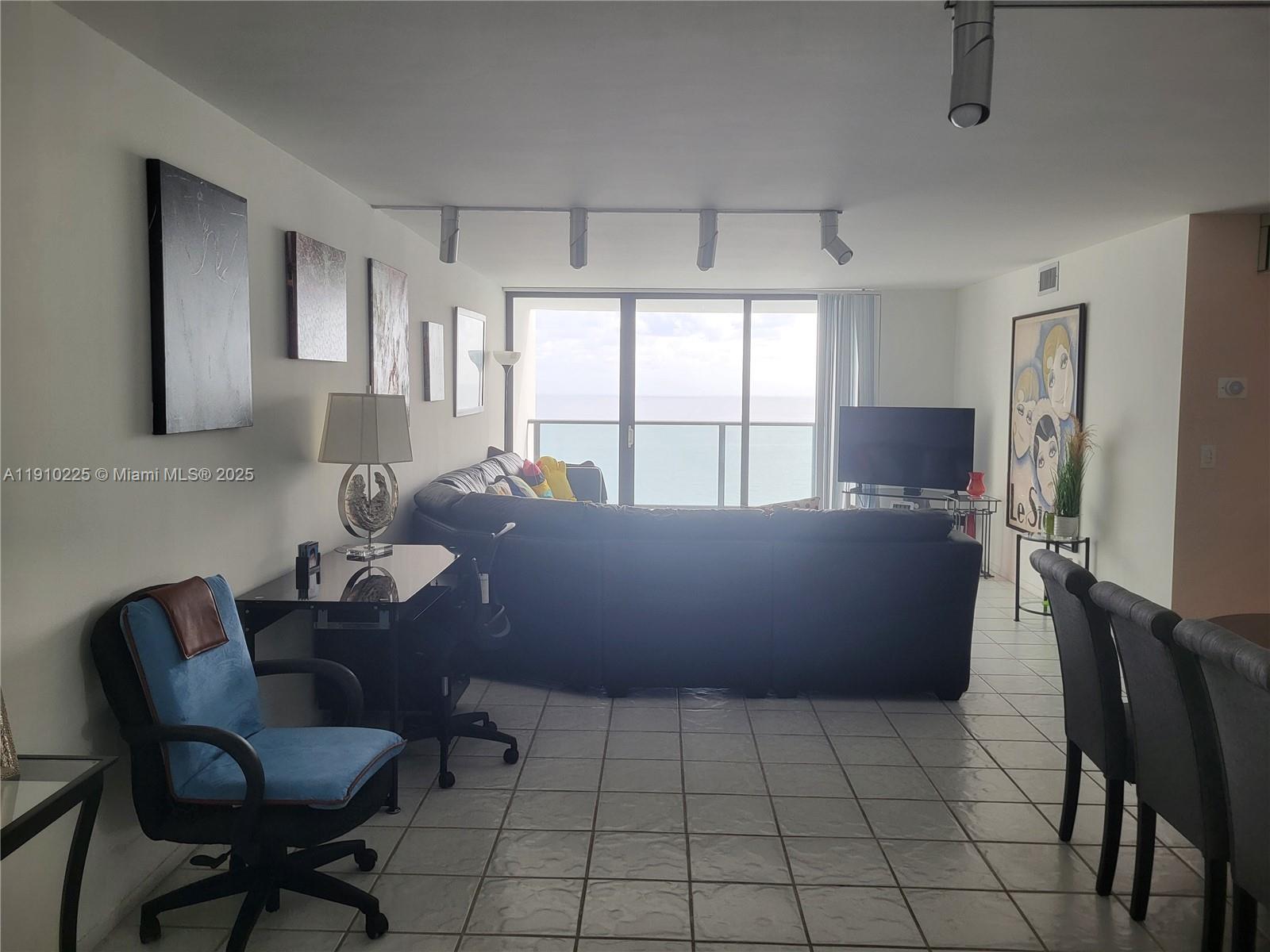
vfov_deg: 53.1
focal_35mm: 26
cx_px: 635
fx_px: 954
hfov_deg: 67.3
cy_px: 476
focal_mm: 5.4
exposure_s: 1/167
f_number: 1.8
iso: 40
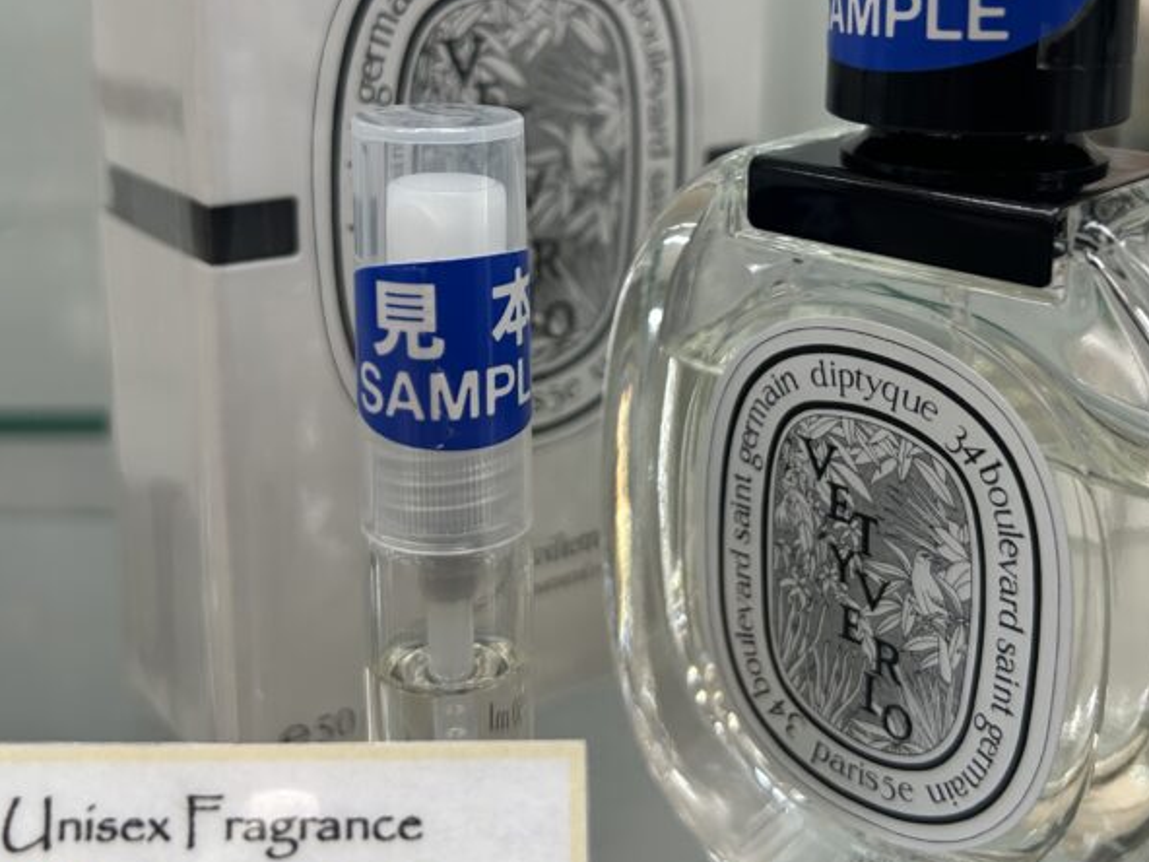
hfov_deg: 42.1
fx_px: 1494
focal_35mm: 45
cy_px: 270
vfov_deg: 31.9
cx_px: 602
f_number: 1.5
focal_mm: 5.7
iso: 50
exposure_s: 1/100
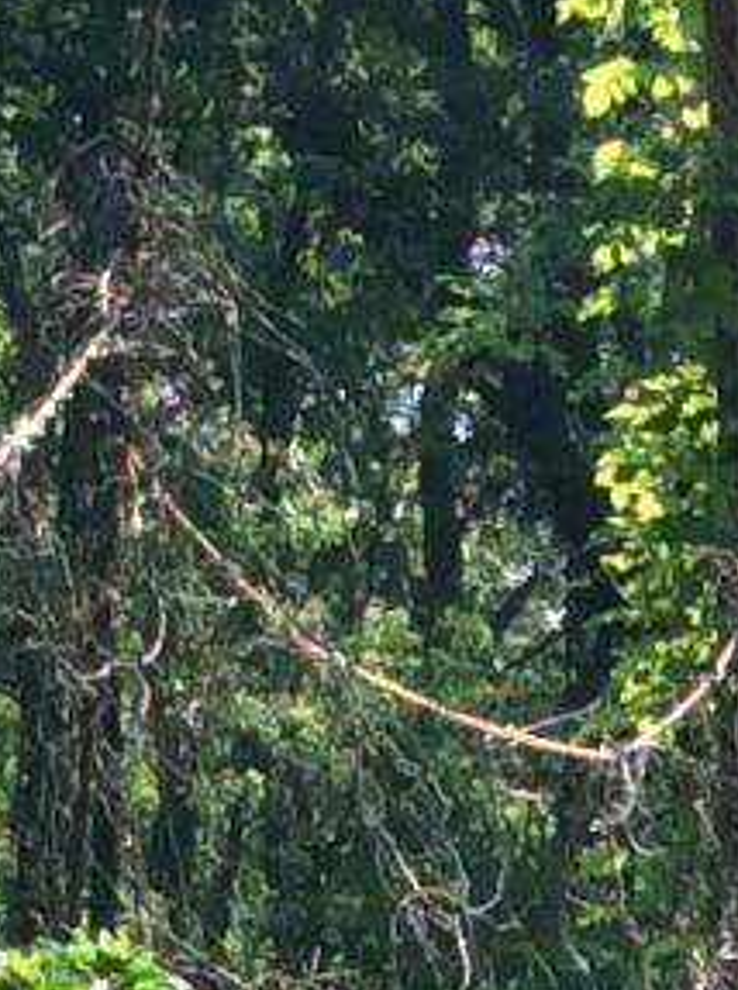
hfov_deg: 6.6
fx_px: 6363
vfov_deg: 8.1
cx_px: 512
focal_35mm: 223
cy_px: 2522
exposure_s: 1/497
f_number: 2.4
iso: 32
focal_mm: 3.3
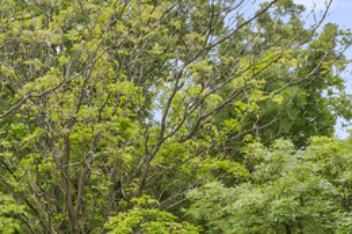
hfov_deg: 18.4
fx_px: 840
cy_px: 224
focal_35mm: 86
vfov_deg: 15.6
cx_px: -286
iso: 200
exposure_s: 1/100
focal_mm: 14
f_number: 9
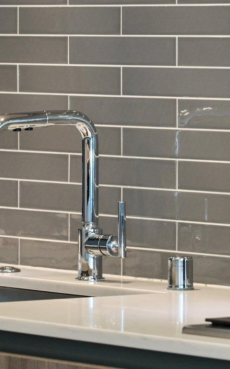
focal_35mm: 310
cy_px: 185
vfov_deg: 6.8
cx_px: 29
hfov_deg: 4.2
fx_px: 3110
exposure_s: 1/20
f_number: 9
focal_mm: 135
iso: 400
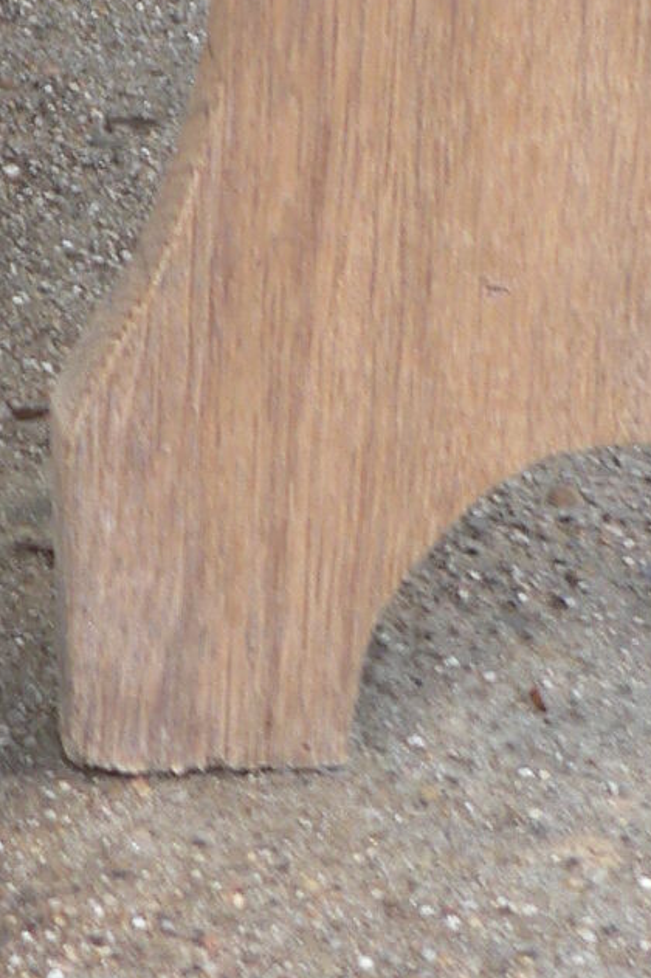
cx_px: -25
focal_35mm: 152
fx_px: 4127
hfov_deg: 9.0
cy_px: -50
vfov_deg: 13.3
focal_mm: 6
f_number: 2.8
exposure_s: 1/30
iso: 80
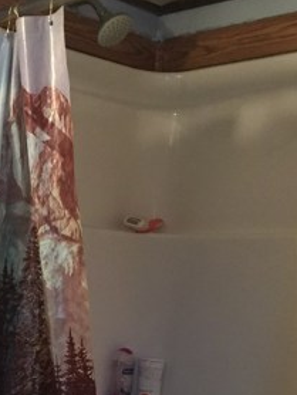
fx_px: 914
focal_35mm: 80
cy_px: 404
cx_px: -65
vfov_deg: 23.3
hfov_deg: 17.5
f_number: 2.2
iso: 160
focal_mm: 4.15
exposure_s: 1/30
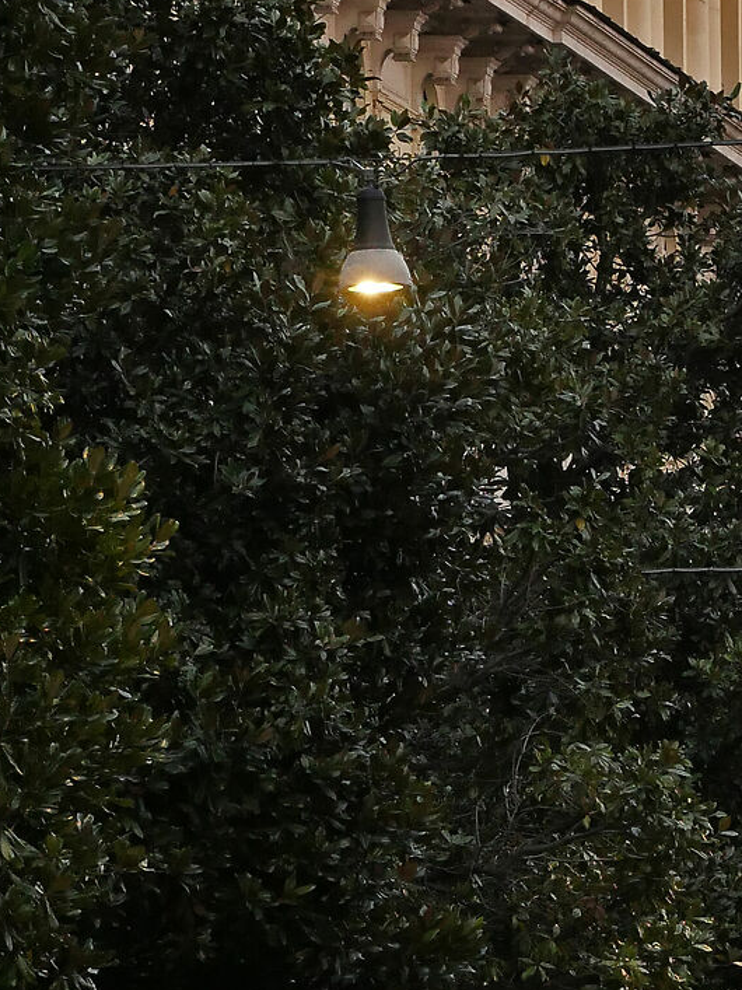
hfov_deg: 5.1
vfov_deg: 6.8
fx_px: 8348
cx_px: 983
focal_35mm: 292
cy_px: 842
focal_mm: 43
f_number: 5.6
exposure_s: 1/100
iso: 1000
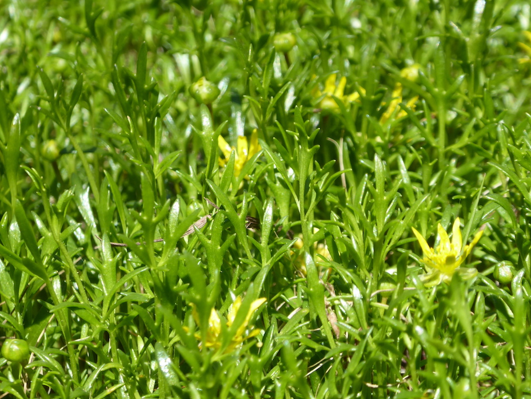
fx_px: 2992
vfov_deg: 7.6
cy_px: 209
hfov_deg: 10.1
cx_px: 272
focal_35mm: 195
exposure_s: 1/200
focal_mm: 28.7
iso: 80
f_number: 5.5
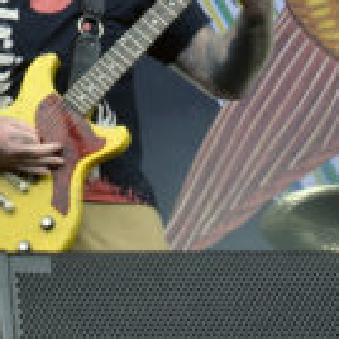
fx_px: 3313
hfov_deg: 5.8
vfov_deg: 5.8
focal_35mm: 299
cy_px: 23
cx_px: -8
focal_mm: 70
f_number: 10
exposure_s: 1/100
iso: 500
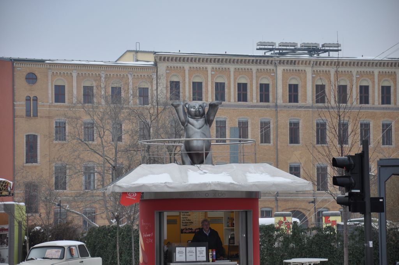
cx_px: 200
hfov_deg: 13.1
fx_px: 1743
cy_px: 132
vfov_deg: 8.7
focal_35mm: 158
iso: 200
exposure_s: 1/160
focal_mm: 105
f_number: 6.3
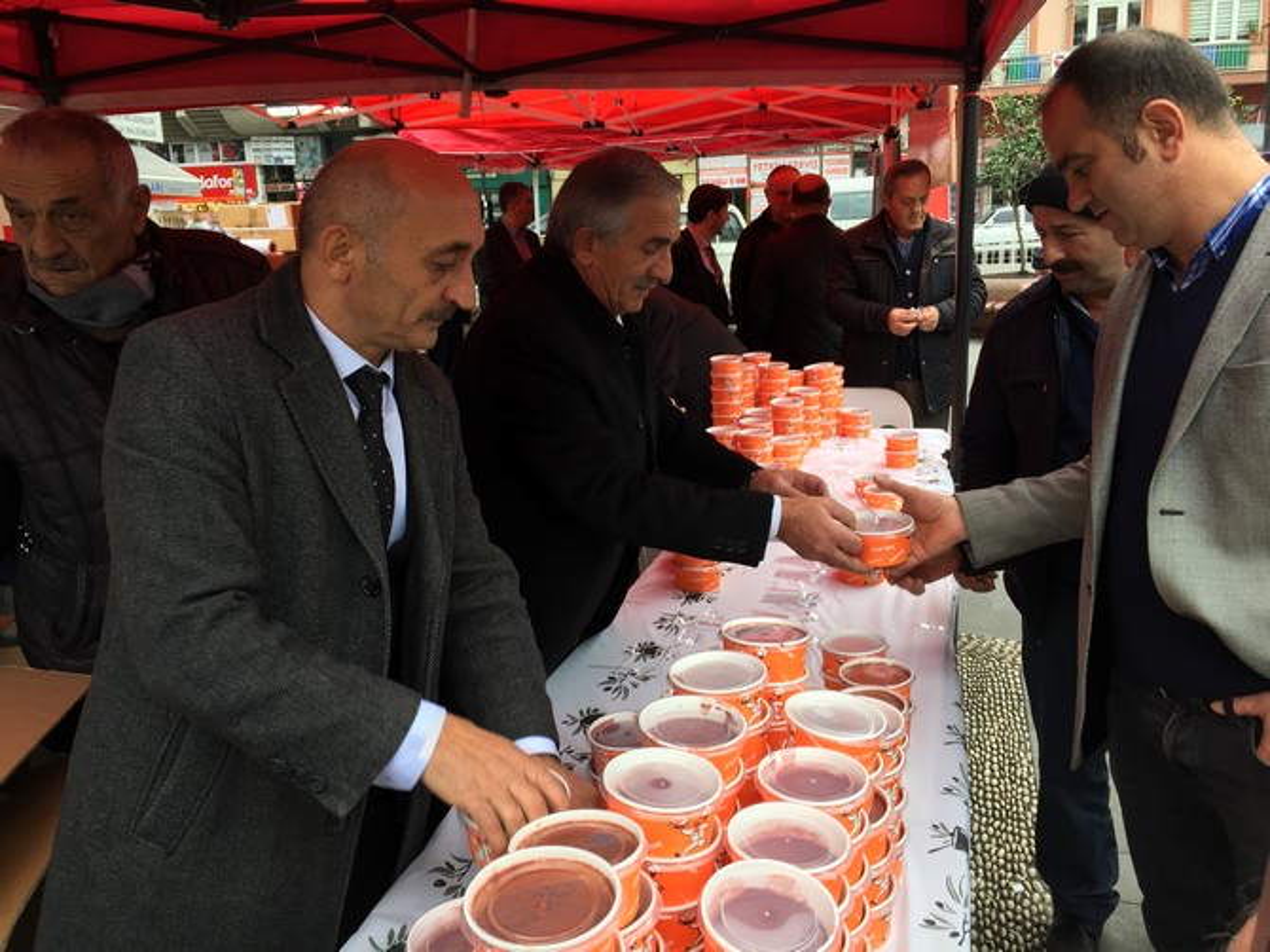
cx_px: 635
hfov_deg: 61.7
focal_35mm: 29
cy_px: 476
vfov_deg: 48.2
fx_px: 1064
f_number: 2.2
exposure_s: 1/100
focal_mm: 4.15
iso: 32
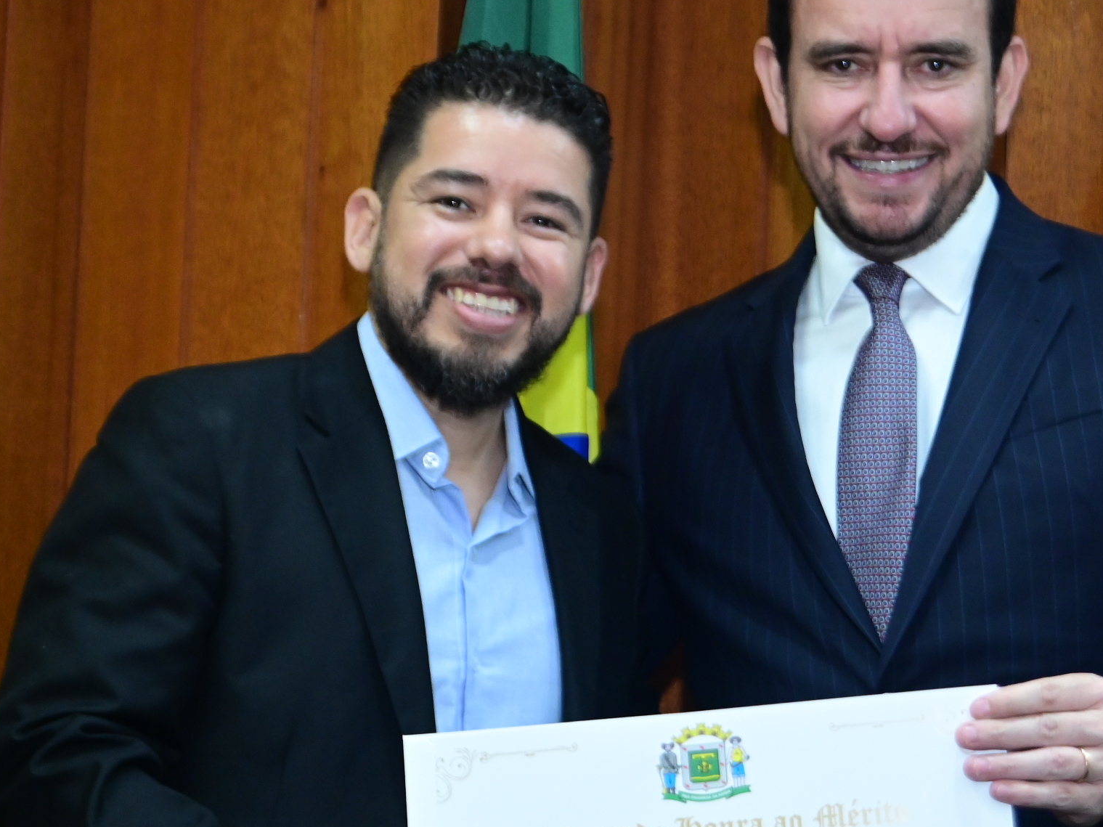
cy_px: 536
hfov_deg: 14.7
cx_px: 786
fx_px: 4269
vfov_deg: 11.1
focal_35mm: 134
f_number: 5.6
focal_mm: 70
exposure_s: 1/125
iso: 3200
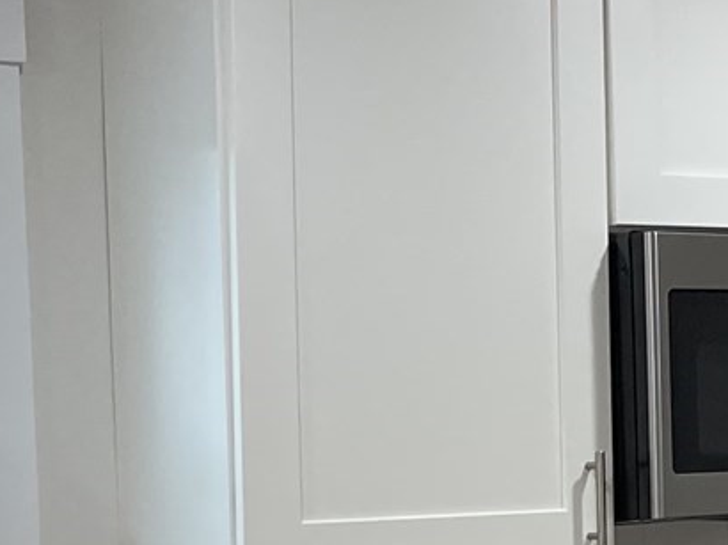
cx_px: 1472
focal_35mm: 125
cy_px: 417
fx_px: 2627
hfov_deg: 13.4
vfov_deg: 11.8
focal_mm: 5.1
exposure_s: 1/120
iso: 100
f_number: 1.6
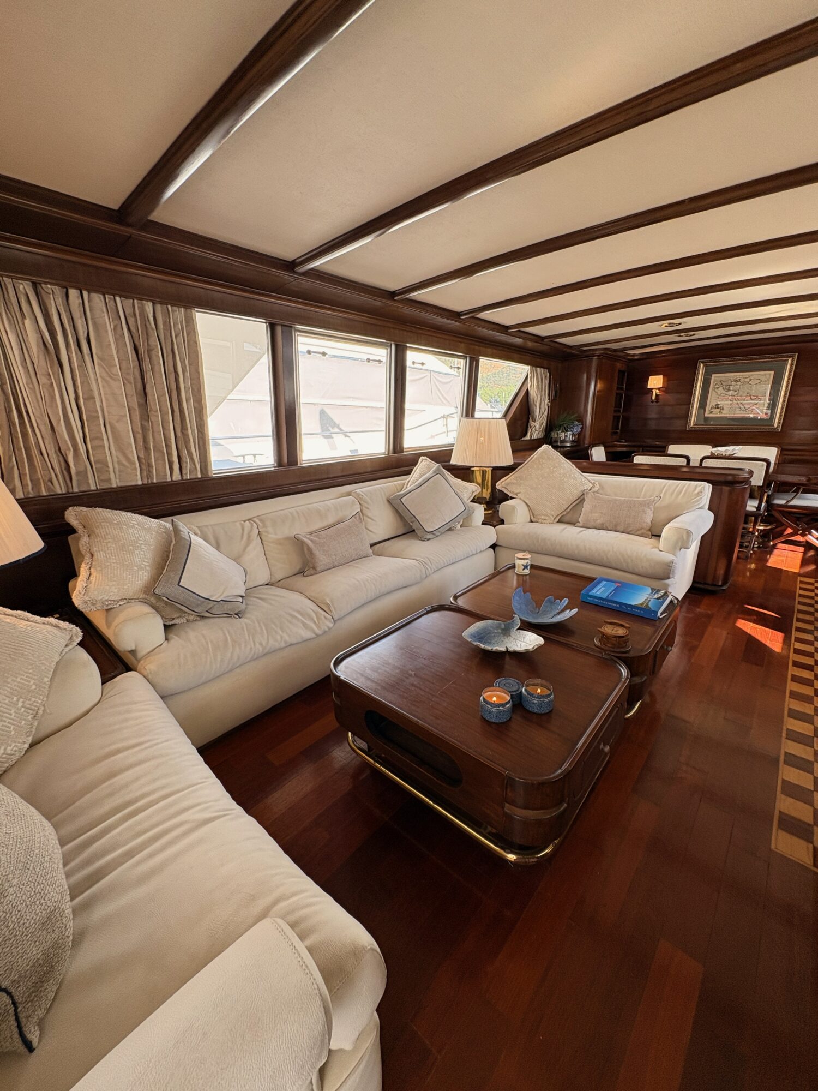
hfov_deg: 85.7
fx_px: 441
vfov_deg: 102.1
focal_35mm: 14
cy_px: 546
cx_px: 409
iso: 64
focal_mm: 2.22
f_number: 2.2
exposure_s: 1/99
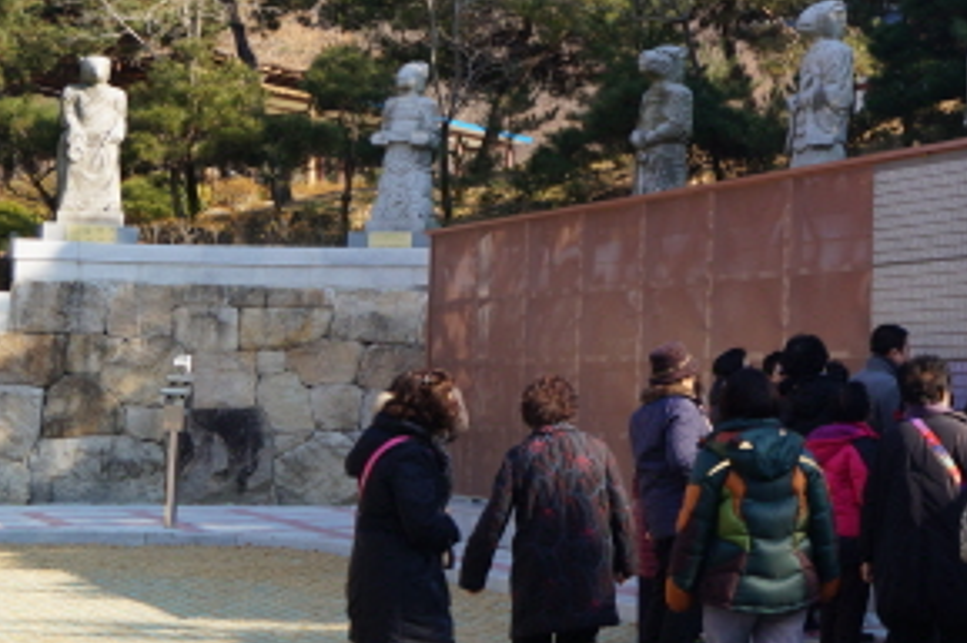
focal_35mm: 80
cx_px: 1074
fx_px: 2146
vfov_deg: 16.9
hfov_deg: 23.7
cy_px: 156
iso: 100
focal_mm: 22
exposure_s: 1/80
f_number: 8
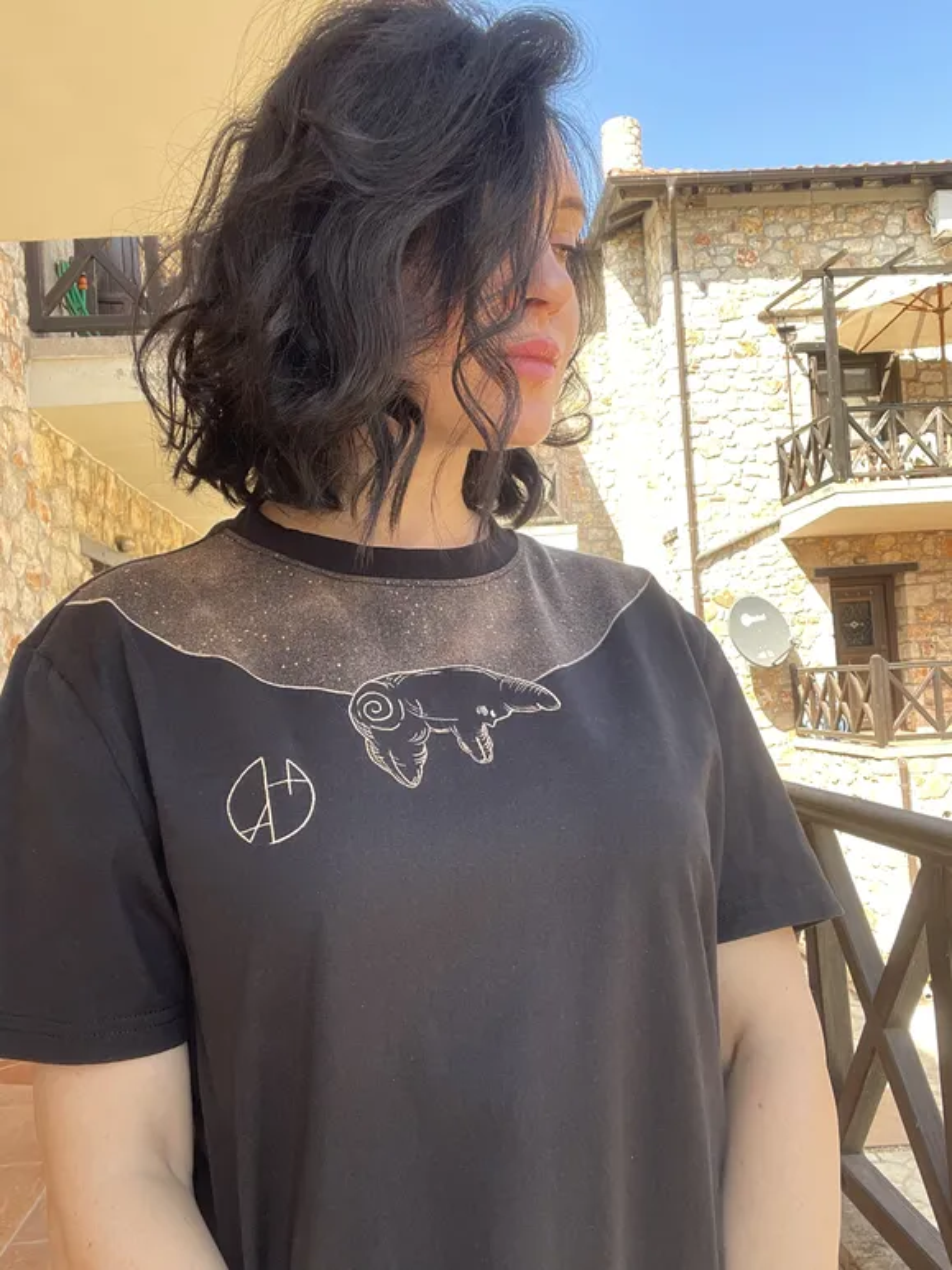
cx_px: 476
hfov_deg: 46.8
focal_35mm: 30
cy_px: 635
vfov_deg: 60.0
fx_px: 1100
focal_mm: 2.71
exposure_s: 1/122
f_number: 2.2
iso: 32
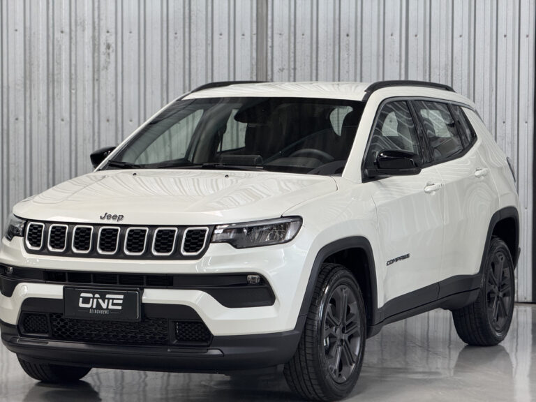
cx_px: 268
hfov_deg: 16.4
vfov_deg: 12.3
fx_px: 1858
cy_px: 201
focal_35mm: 120
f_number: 2.8
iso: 200
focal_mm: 15.66
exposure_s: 1/120
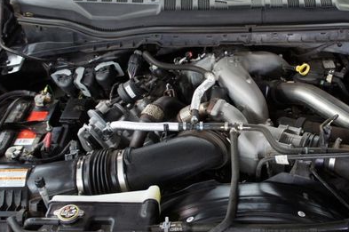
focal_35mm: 44
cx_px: 249
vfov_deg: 30.4
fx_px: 426
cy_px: 123
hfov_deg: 43.5
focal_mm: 18
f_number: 3.5
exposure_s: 1/30
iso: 1000
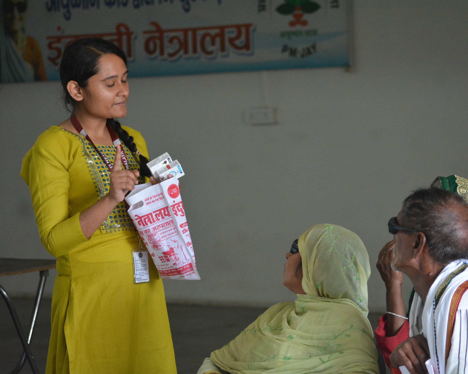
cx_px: 264
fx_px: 2224
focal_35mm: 161
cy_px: 187
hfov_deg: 12.0
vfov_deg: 9.6
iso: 2500
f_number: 25
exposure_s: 1/125
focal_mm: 95
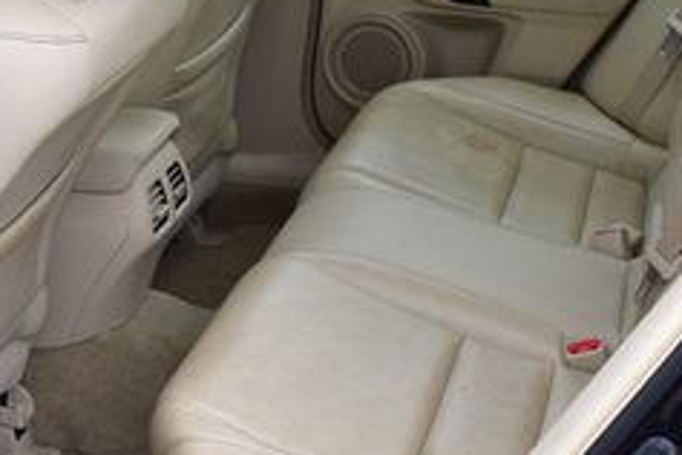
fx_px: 1383
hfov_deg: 27.7
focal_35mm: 73
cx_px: 291
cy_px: 276
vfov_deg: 18.6
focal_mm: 18
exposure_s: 1/60
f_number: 8
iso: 400
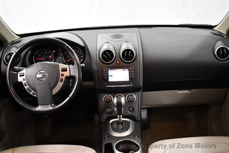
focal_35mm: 36
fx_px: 229
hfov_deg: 53.1
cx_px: 114
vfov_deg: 36.9
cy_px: 76
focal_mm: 18
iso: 3200
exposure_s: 1/125
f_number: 3.5
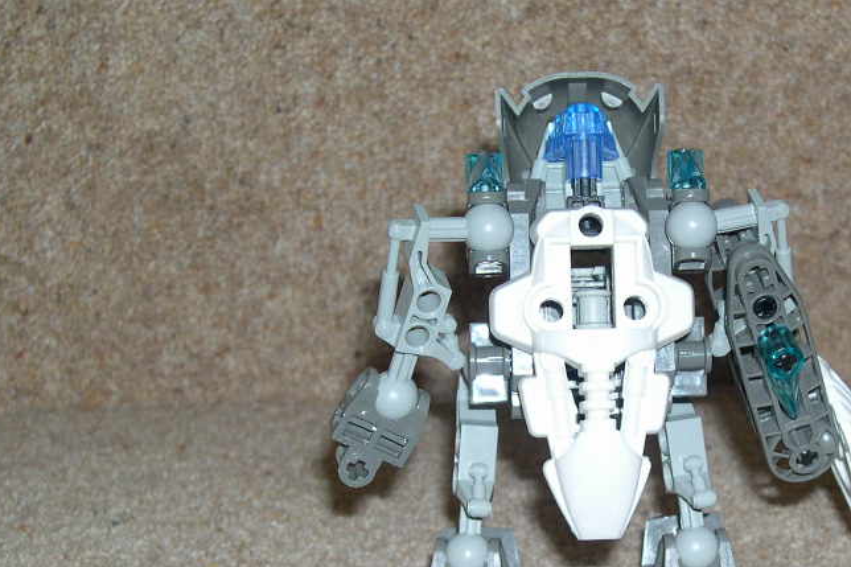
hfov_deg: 23.6
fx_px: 2032
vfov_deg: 15.8
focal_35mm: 86
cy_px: 400
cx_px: 556
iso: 100
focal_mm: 11.1
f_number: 3.2
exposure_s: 1/60
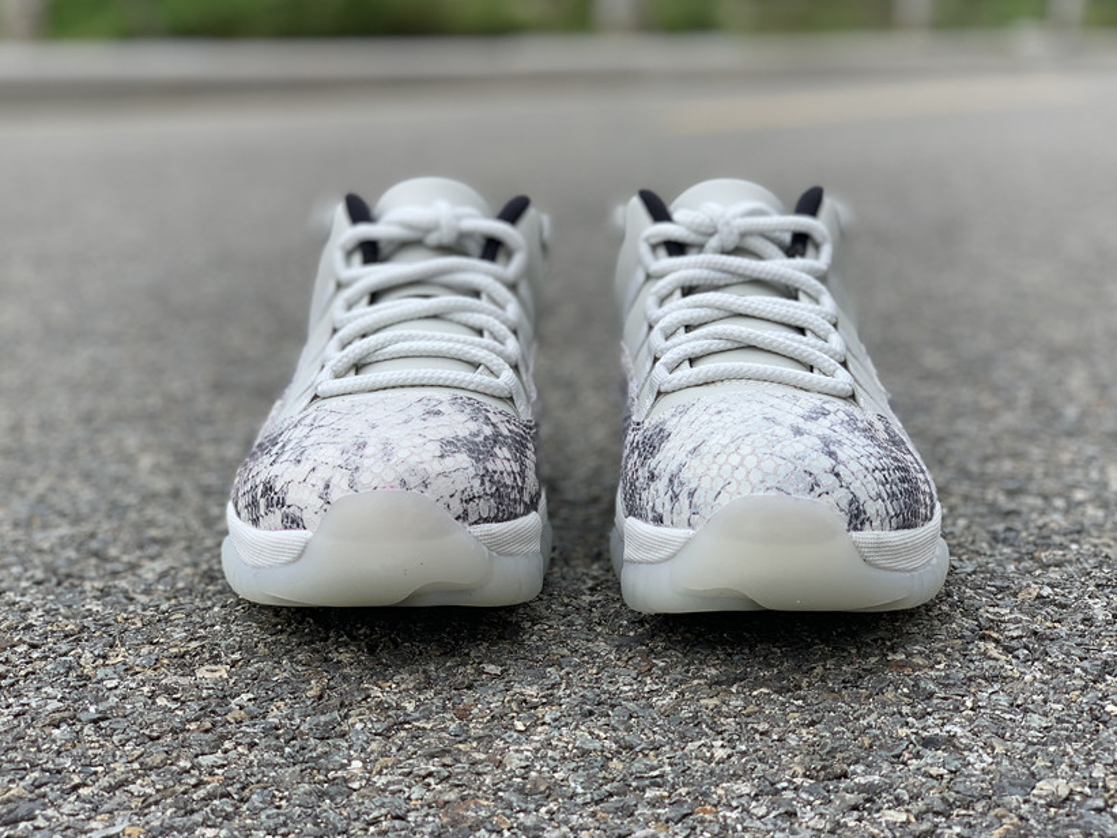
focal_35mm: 57
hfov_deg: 33.8
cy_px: 394
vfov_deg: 25.7
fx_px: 1840
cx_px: 559
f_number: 2.4
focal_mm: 6
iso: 16
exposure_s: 1/324
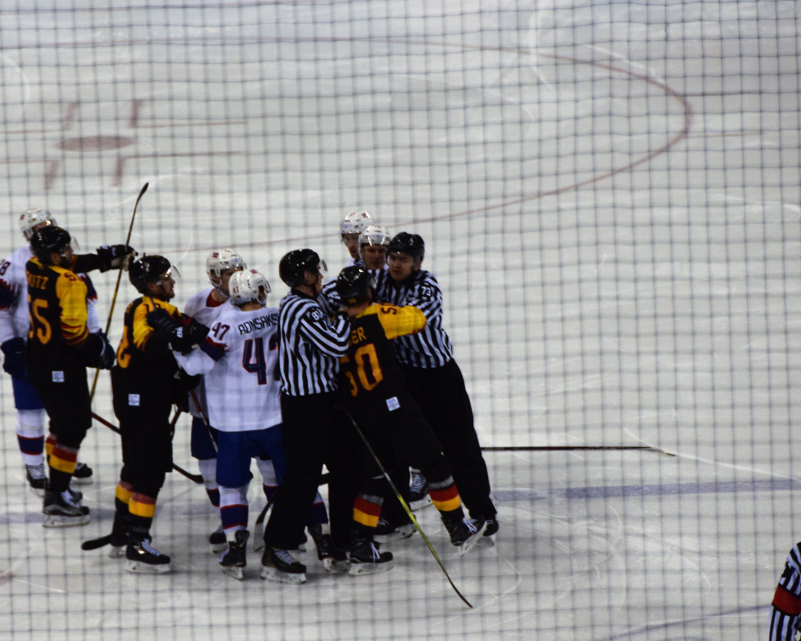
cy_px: 314
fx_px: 10289
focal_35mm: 434
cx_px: 330
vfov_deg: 3.6
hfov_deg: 4.5
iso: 800
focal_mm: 200
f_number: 5.6
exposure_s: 1/1000
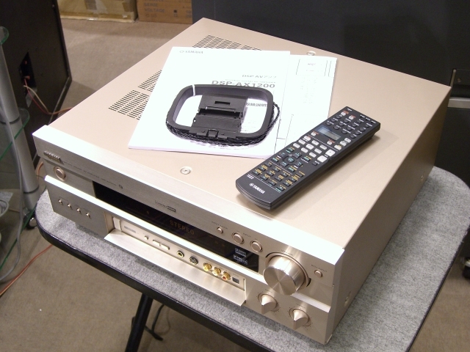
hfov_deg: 41.2
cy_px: 176
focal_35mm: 46
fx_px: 625
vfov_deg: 31.5
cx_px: 235
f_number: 3.1
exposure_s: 1/13
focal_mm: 9.5
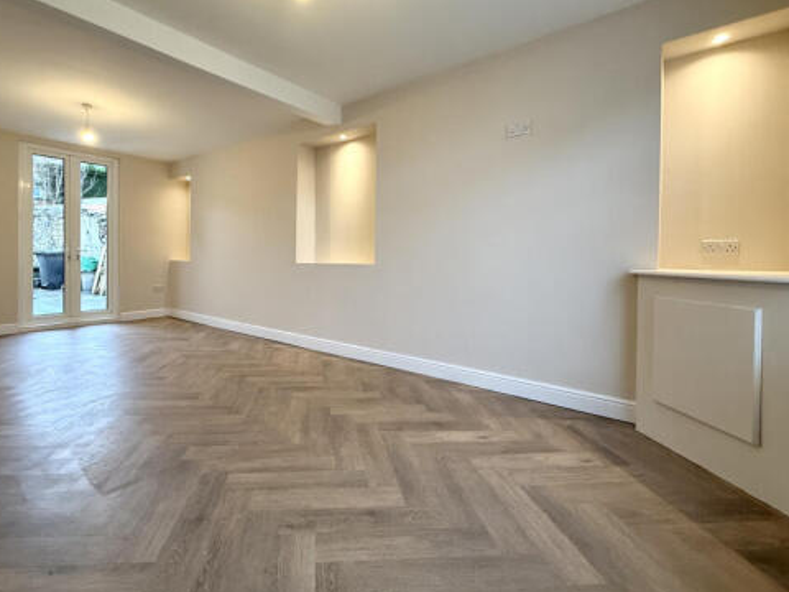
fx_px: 387
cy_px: 264
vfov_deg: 74.5
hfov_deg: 90.4
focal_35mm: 17
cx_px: 336
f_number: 2.2
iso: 160
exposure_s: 1/100
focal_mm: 2.22
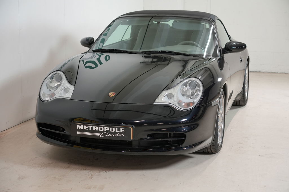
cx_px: 144
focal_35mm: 66
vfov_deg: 20.6
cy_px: 96
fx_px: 529
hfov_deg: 30.5
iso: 400
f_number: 3.2
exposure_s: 1/40
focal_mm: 44
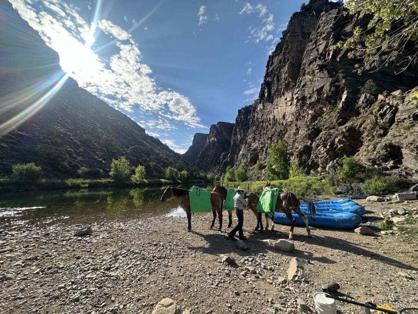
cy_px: 157
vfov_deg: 85.7
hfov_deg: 102.1
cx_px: 209
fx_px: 169
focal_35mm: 14
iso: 50
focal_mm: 2.22
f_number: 2.2
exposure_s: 1/1984
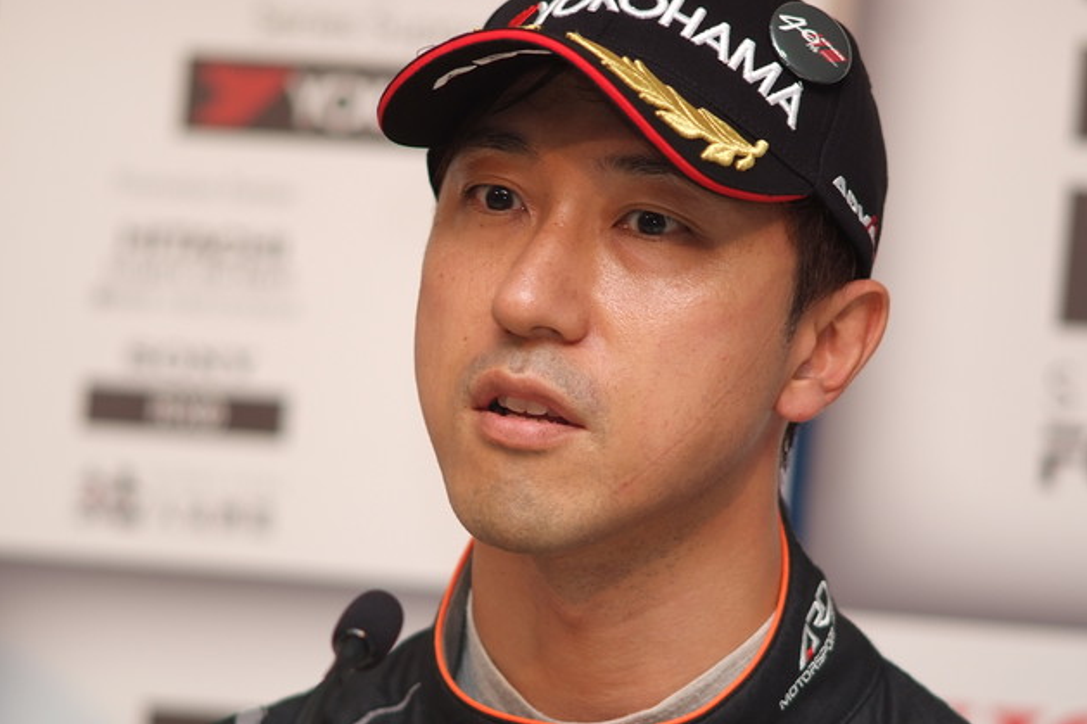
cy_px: 392
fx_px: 9327
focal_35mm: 309
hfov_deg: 6.7
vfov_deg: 4.4
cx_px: 522
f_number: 2.8
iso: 400
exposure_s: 1/250
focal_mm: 180
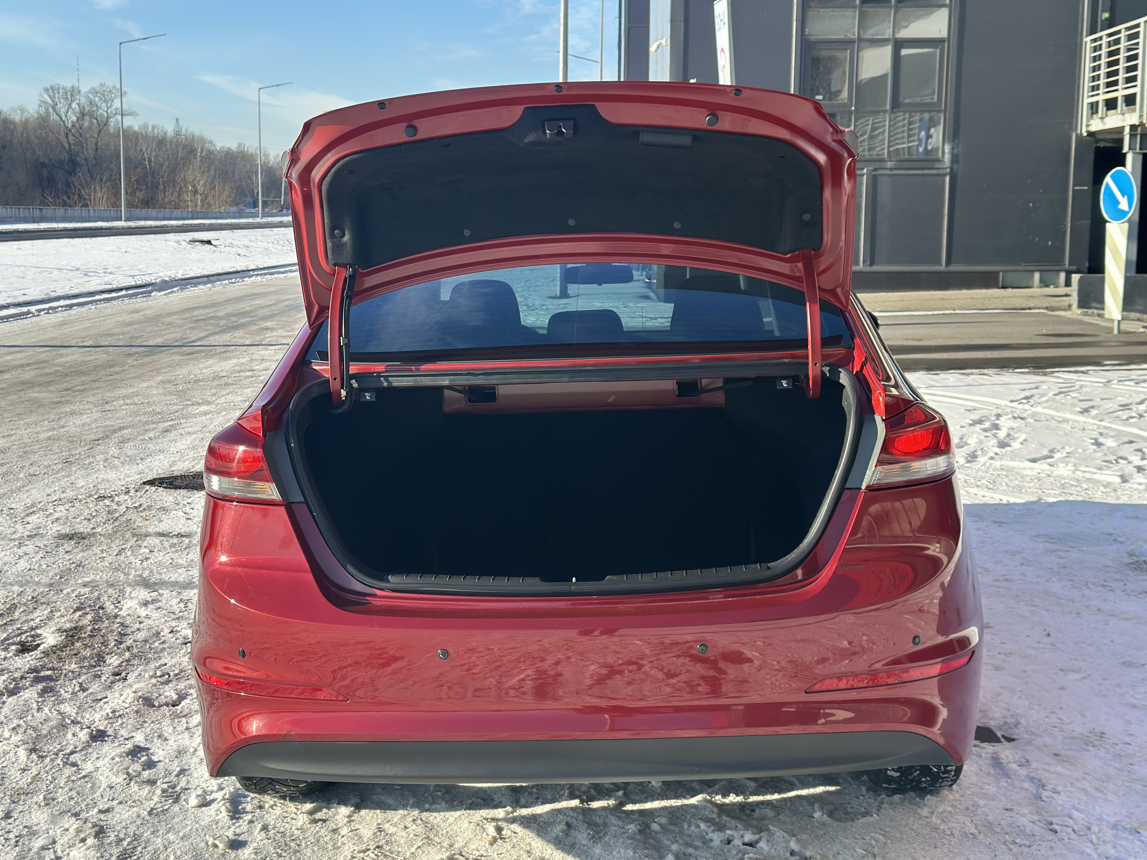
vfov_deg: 30.3
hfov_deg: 39.7
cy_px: 430
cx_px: 574
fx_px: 1590
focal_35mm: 48
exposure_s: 1/2203
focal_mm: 6.86
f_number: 1.78
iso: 80
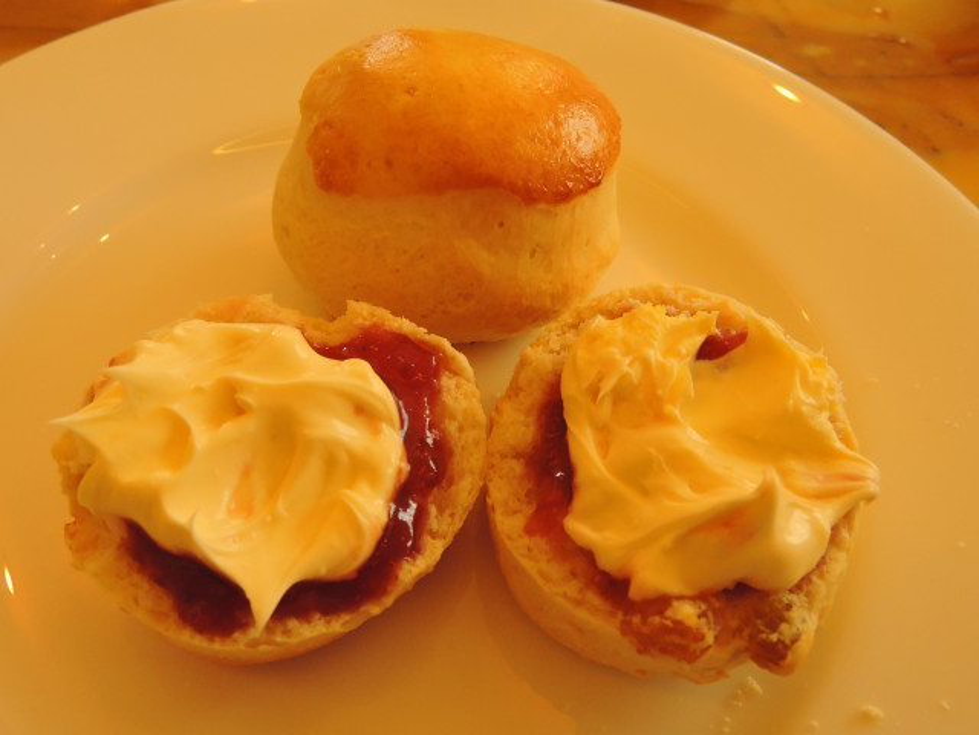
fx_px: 679
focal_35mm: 24
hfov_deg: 71.6
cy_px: 368
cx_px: 490
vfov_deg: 56.8
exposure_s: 1/30
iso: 360
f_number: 2.5
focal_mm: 5.1
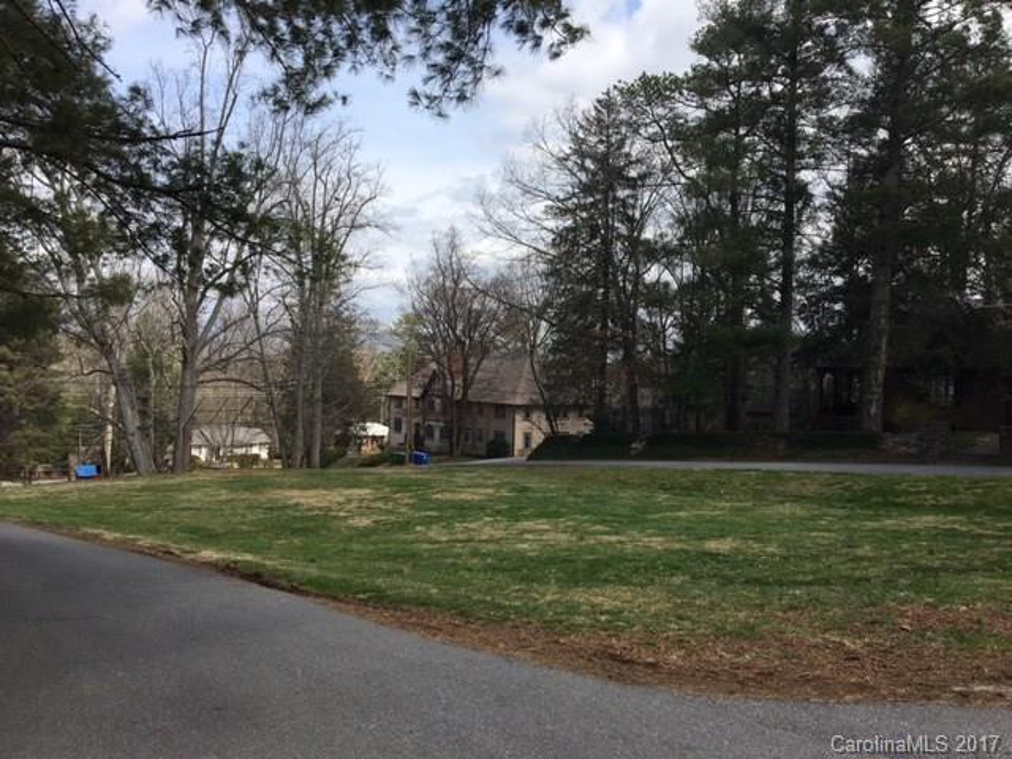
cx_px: 506
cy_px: 380
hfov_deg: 61.7
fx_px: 848
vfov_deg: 48.2
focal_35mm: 29
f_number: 2.2
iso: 25
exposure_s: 1/1241
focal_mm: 4.15
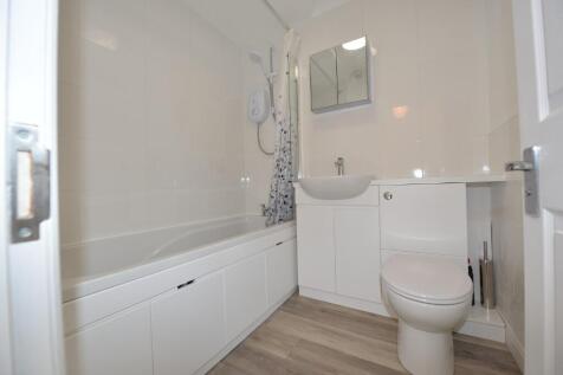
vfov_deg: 81.2
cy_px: 188
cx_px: 282
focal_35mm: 14
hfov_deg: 104.3
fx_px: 219
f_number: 4.5
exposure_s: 1/80
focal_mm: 14
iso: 200
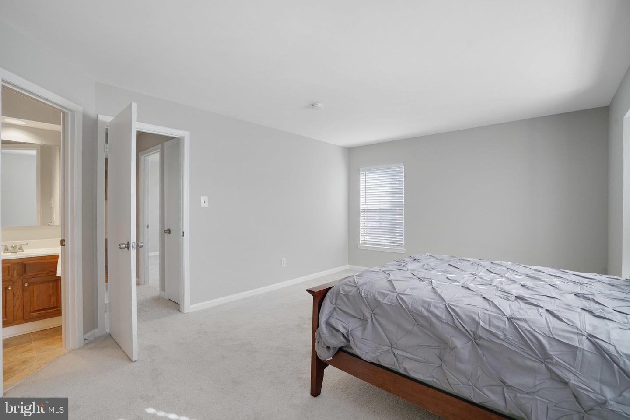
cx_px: 315
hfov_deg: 96.7
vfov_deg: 73.7
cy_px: 210
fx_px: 280
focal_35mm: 16
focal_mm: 16
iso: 1250
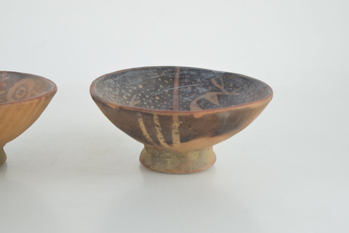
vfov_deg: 16.6
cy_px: 116
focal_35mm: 82
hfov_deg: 24.6
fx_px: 800
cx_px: 174
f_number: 5.6
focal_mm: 55
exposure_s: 1/125
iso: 800
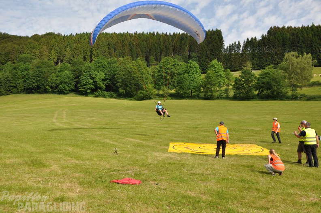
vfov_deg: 35.4
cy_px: 106
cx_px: 160
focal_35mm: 38
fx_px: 334
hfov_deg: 51.3
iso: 200
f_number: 9
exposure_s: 1/320
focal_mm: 25
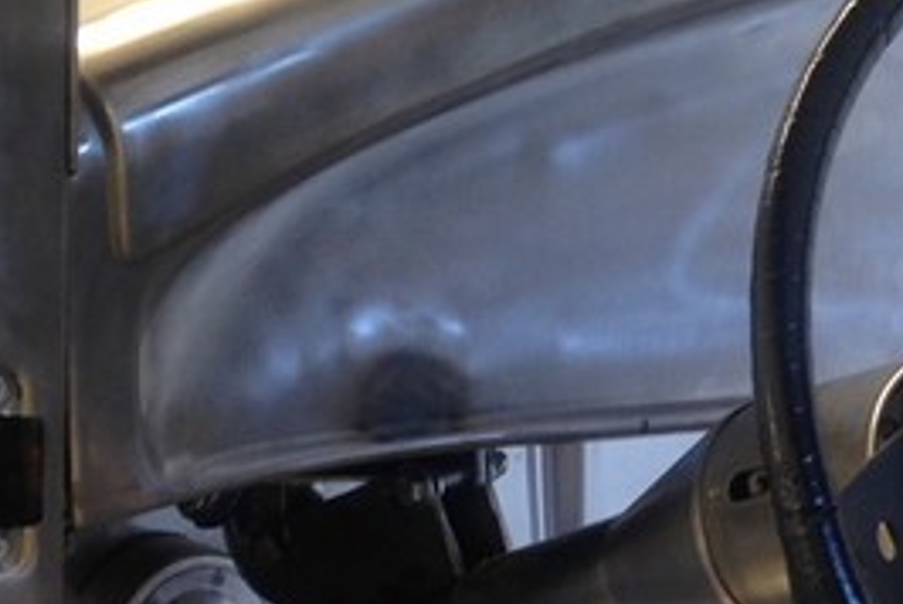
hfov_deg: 15.4
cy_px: 808
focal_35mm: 132
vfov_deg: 10.2
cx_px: 730
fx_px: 3315
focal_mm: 4.12
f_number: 2.4
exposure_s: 1/20
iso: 50
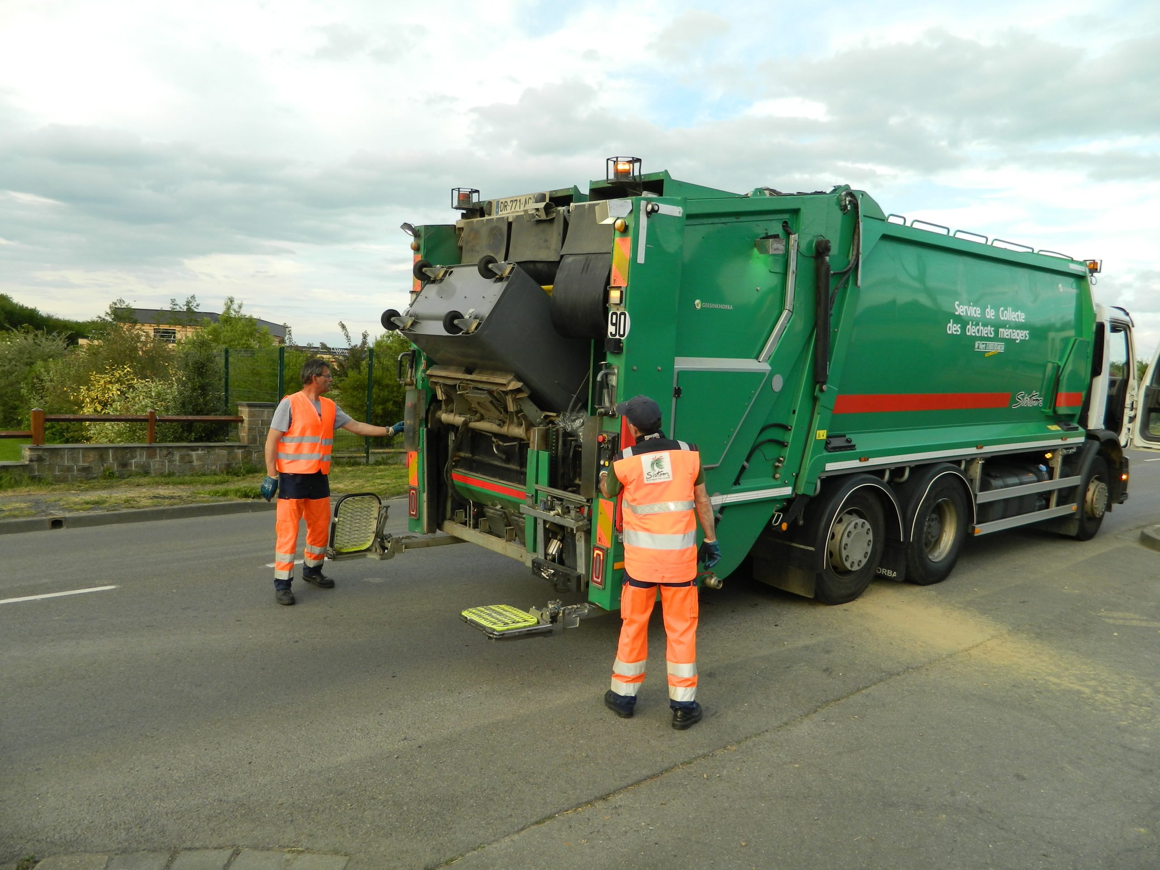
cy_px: 435
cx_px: 580
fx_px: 838
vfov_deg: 54.9
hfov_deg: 69.4
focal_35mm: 25
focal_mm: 4.5
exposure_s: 1/200
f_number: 3.1
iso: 80
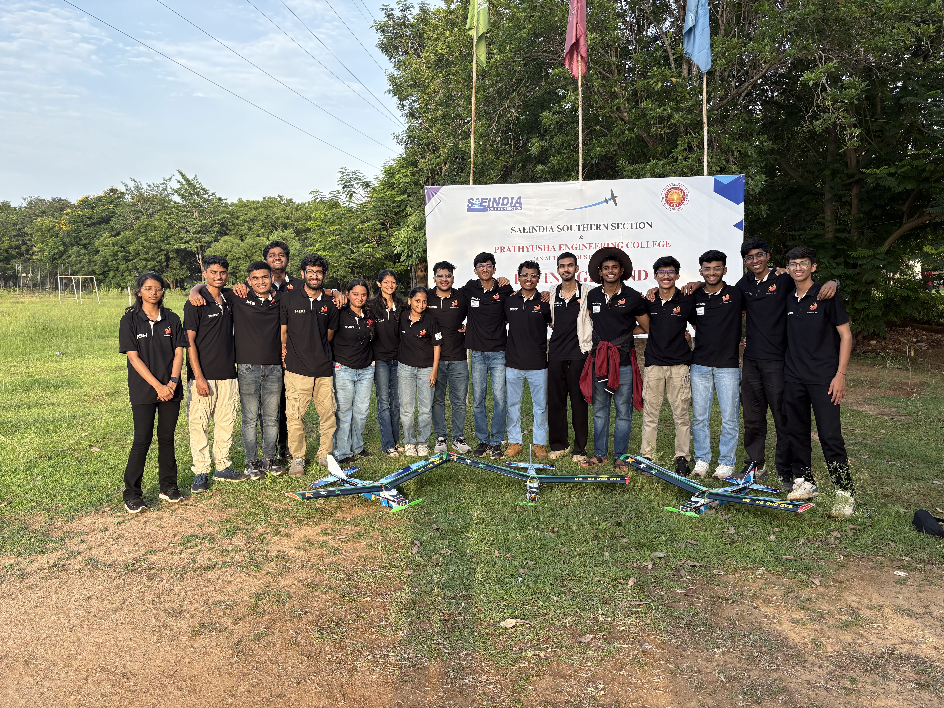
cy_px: 354
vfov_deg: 53.1
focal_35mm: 26
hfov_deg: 67.3
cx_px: 472
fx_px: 709
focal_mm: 5.96
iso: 50
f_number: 1.6
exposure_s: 1/607
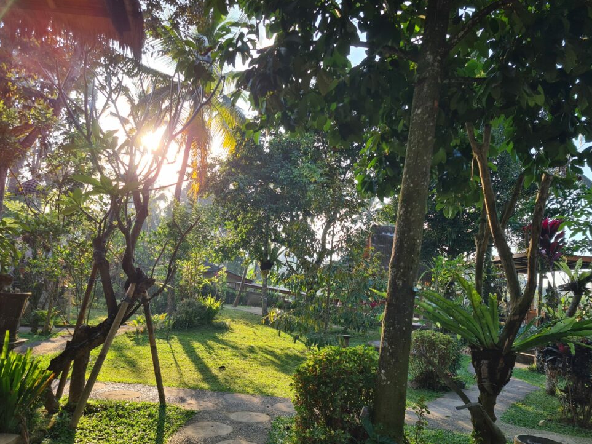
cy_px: 229
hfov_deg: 65.3
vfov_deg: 51.3
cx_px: 293
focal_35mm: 27
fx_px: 462
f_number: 1.8
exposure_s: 1/483
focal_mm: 5.4
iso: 50
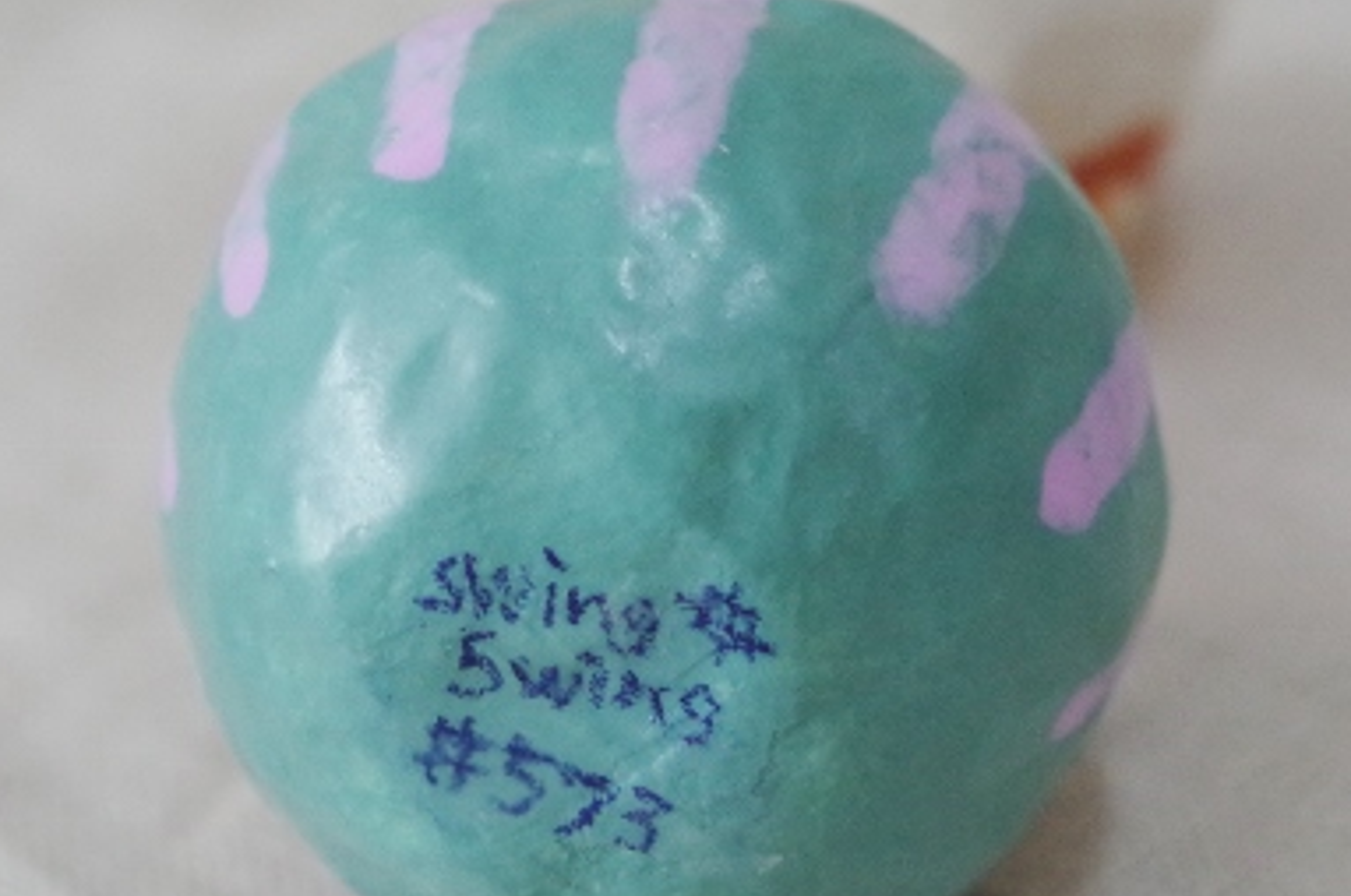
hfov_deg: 15.0
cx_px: 741
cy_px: 610
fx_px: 5133
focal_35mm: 137
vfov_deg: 10.0
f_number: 7.1
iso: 1600
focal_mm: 55
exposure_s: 1/100
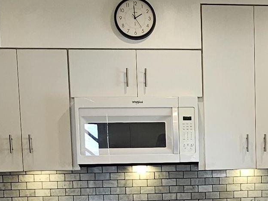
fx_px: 495
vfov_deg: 22.2
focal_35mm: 64
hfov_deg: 28.8
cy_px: 193
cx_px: 251
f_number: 2.2
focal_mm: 2.2
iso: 125
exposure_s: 1/60
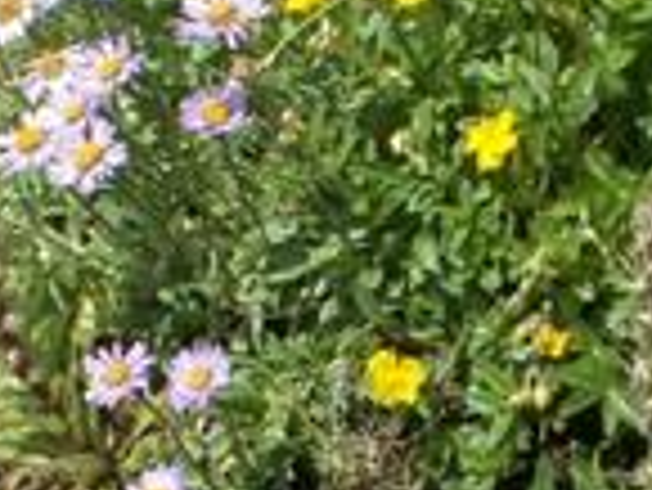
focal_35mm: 154
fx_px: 2903
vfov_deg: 9.6
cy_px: 503
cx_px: 445
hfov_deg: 12.8
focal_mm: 5.86
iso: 50
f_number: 6.3
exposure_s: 1/200
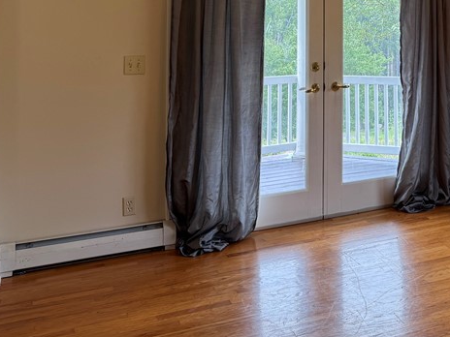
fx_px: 689
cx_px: 438
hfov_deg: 33.4
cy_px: -16
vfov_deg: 25.8
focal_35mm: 53
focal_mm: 6.76
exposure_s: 1/153
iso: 64
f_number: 1.78
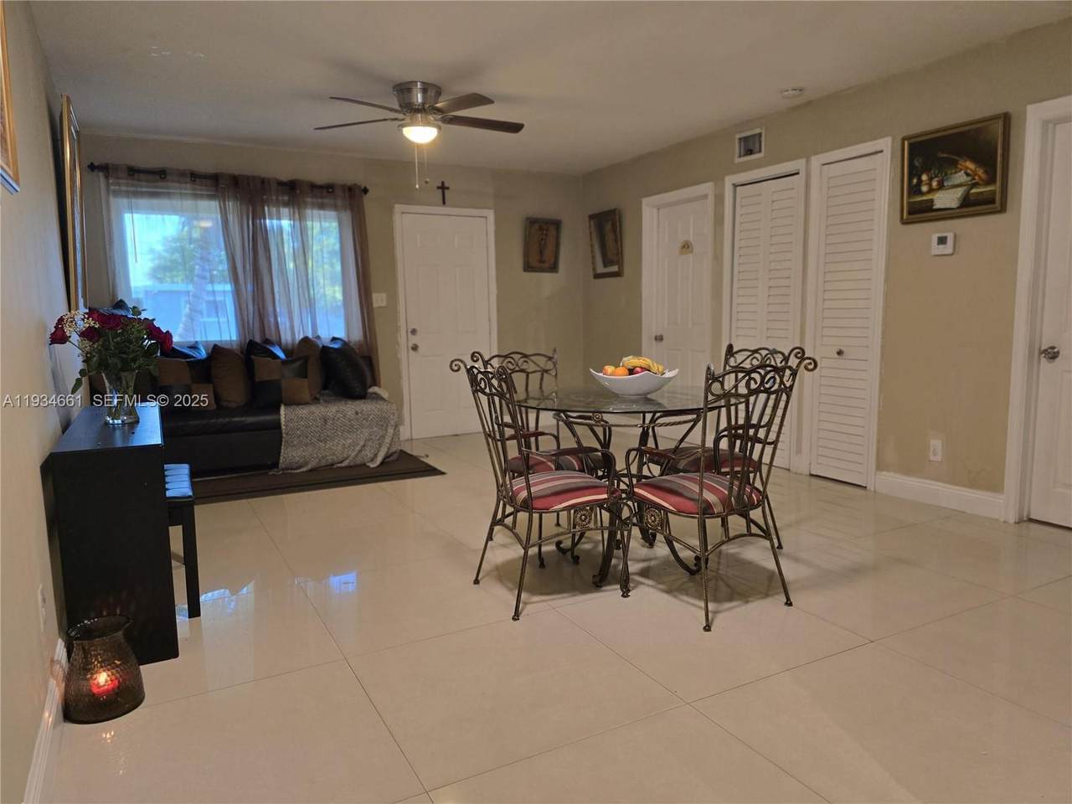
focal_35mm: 23
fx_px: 712
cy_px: 402
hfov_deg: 73.9
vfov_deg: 58.9
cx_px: 536
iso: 640
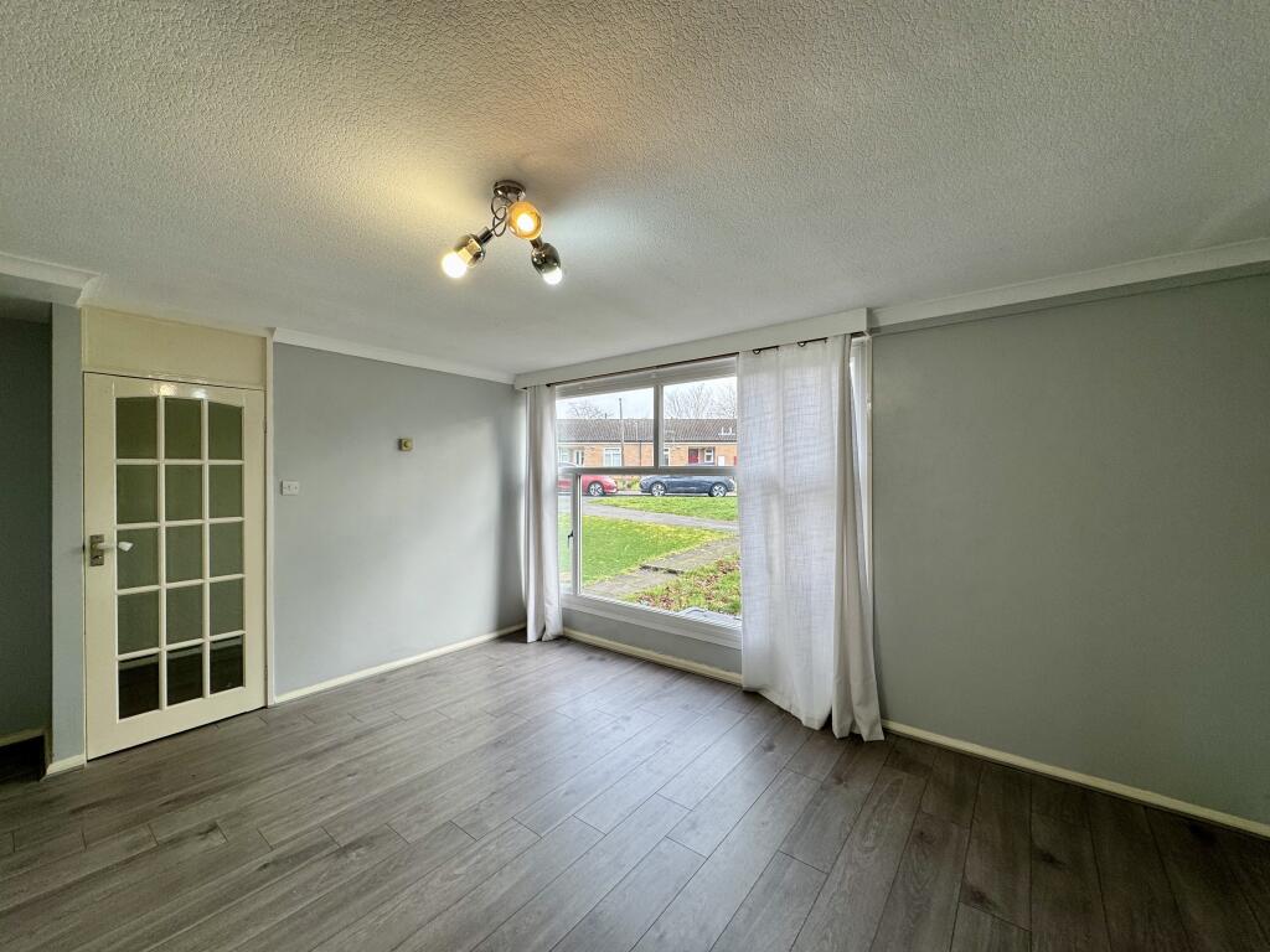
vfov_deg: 85.7
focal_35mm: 14
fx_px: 514
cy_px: 476
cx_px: 635
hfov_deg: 102.1
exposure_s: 1/120
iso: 40
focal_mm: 2.22
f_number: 2.2
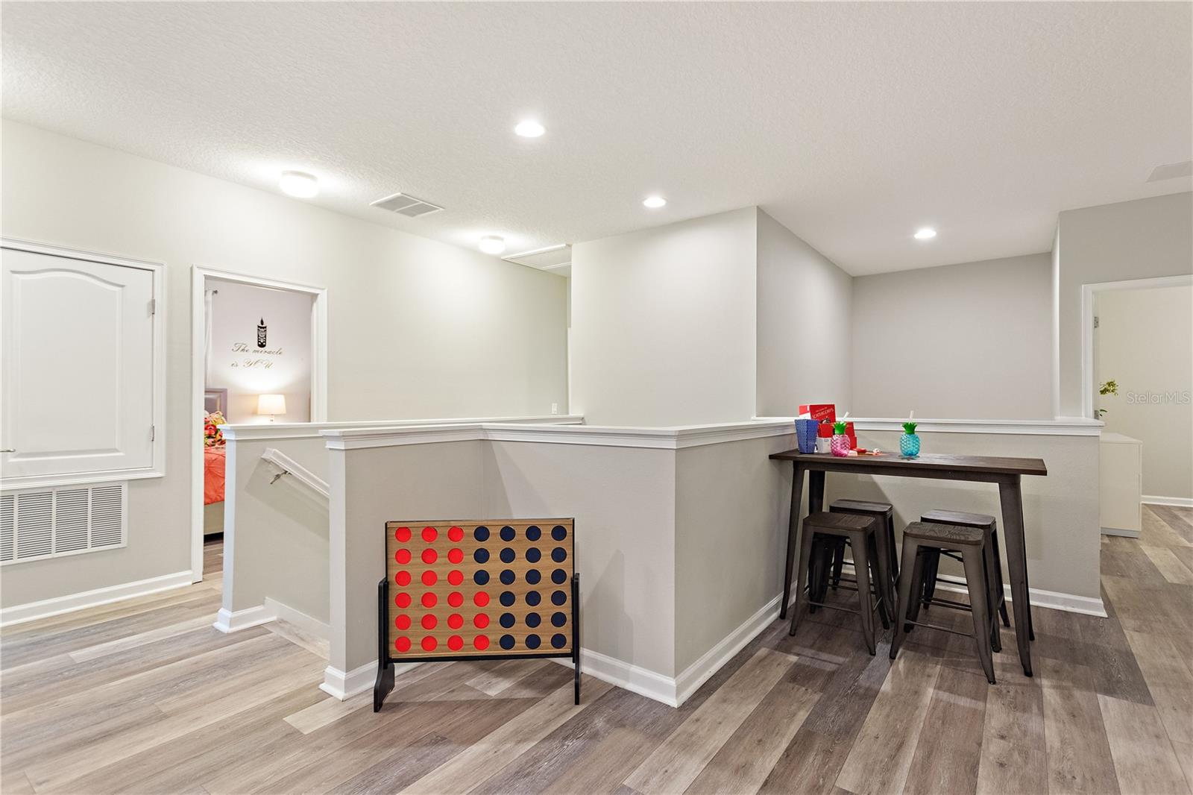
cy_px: 398
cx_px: 596
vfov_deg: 77.3
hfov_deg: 100.4
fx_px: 497
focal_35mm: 15
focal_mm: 10
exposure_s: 1/6
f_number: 4.5
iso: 800
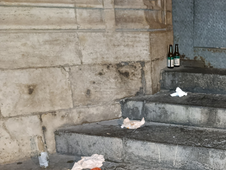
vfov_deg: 33.2
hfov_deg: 40.3
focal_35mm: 43
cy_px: 120
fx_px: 281
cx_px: 206
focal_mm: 6.11
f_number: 1.65
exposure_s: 1/25
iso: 7656
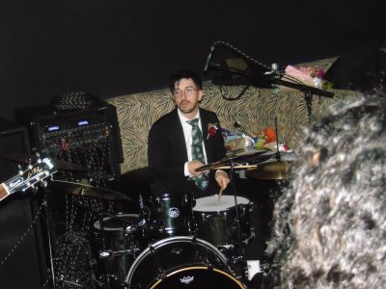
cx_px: 193
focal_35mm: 71
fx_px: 792
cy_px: 144
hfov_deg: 27.4
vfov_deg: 20.7
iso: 800
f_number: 3.7
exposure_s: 1/60
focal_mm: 12.8
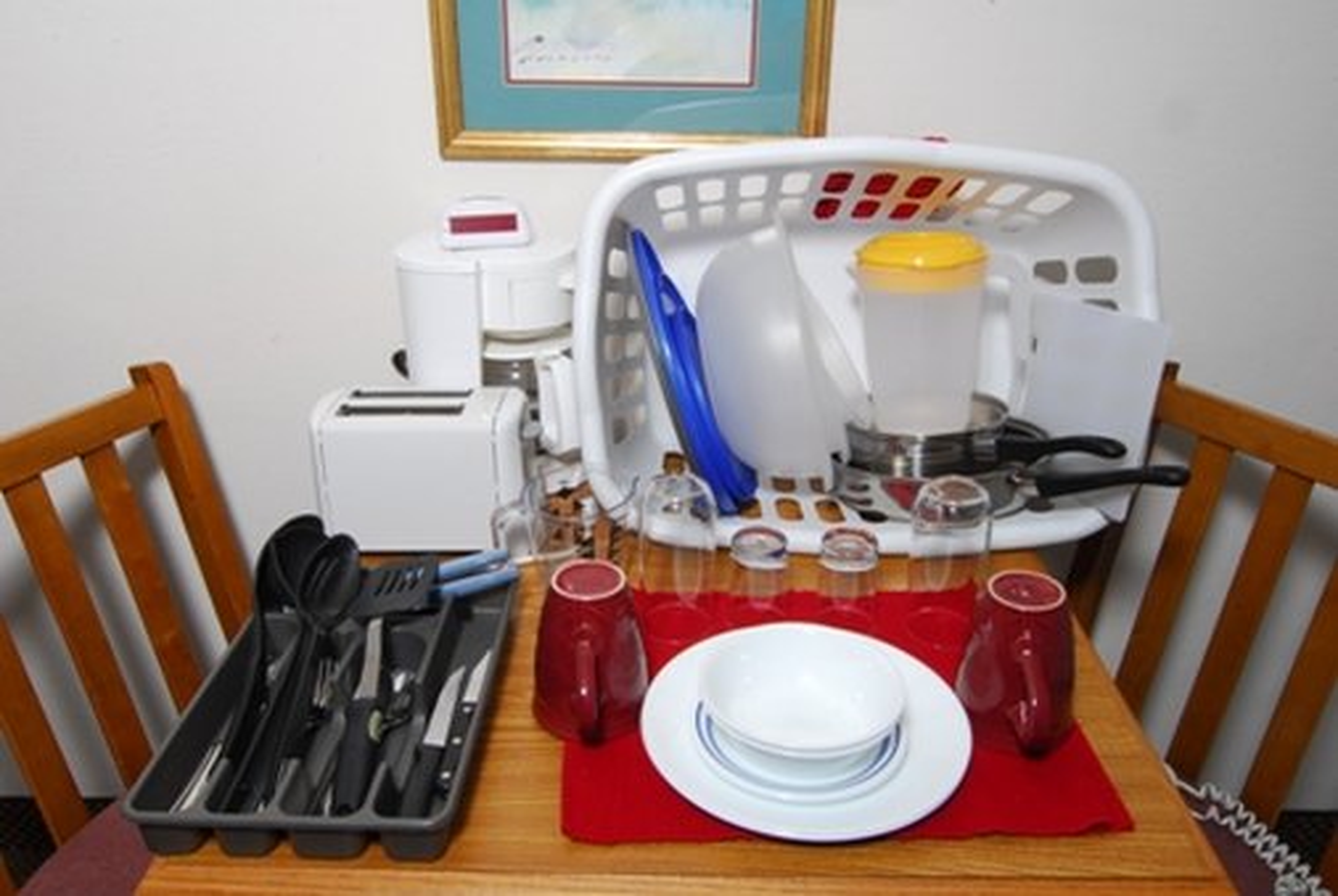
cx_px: 669
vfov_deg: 48.1
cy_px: 448
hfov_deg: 67.3
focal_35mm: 27
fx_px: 1005
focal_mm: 18
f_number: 22
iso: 100
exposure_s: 1/30
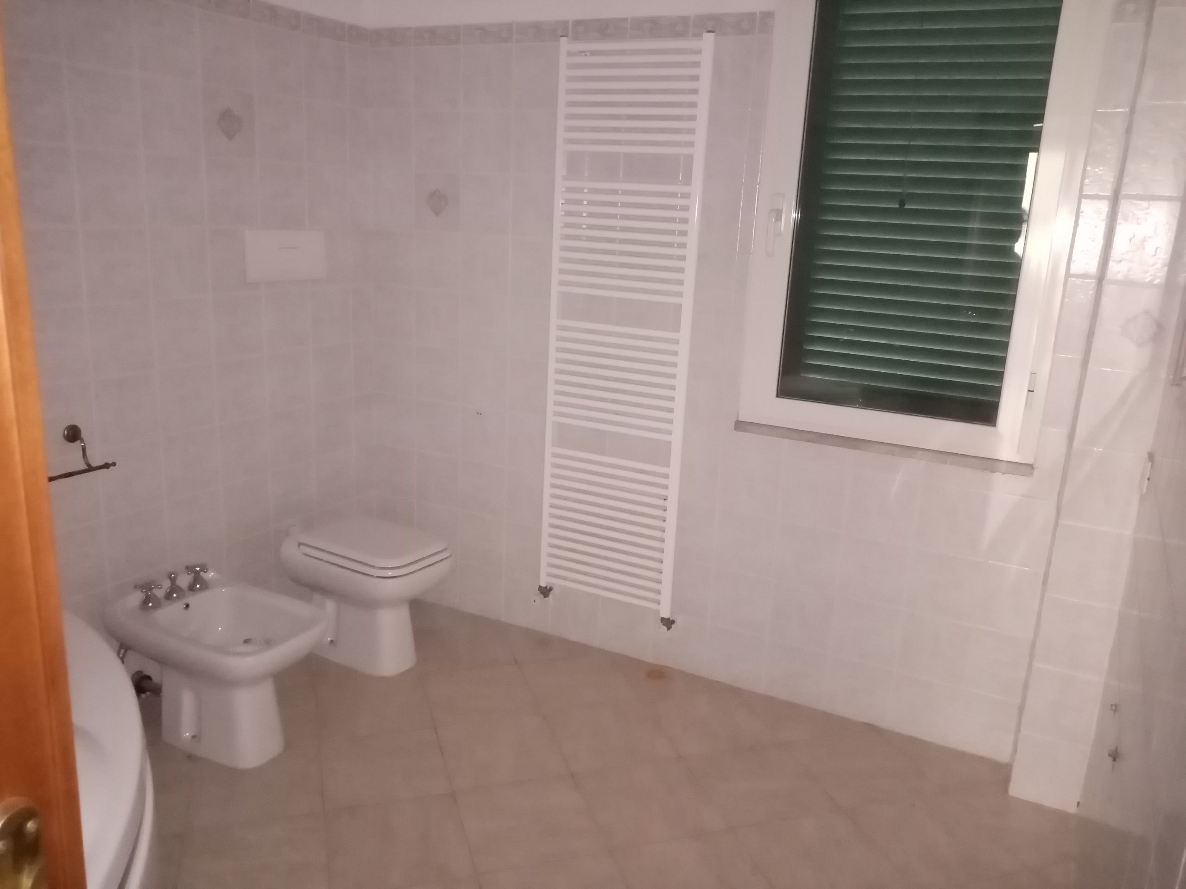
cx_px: 593
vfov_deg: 53.1
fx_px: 891
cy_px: 444
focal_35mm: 26
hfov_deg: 67.3
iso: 1403
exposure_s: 1/16.7
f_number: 1.8
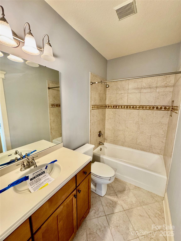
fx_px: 98
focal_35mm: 14
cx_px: 90
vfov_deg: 102.1
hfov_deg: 85.7
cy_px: 120
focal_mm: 2.22
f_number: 2.2
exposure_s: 1/60
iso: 250
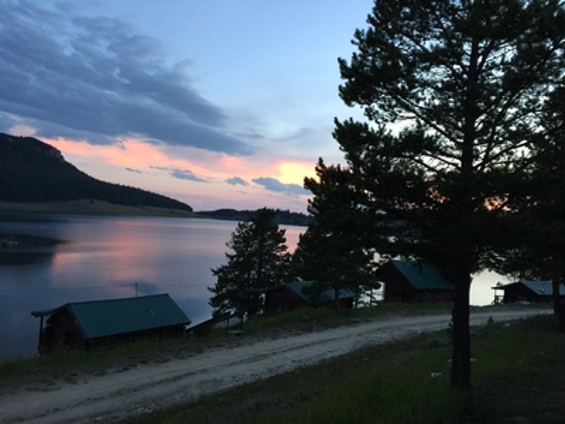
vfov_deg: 48.2
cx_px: 282
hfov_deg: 61.7
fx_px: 473
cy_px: 212
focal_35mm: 29
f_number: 2.2
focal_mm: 4.15
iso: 50
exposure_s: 1/30
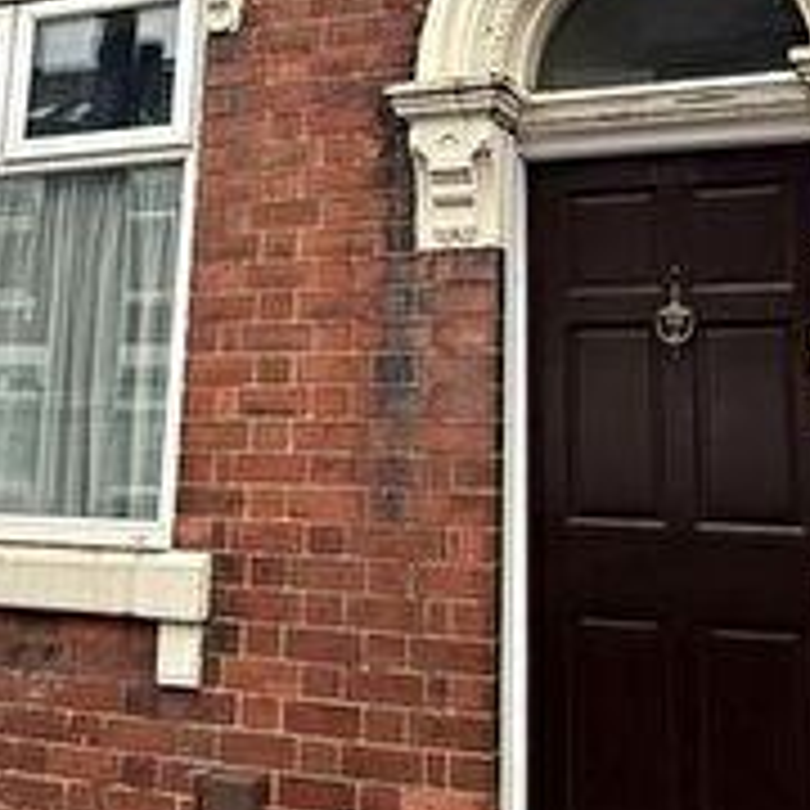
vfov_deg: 33.8
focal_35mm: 48
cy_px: 115
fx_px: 1271
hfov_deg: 35.3
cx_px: 468
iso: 320
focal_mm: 2.22
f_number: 2.2
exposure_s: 1/80
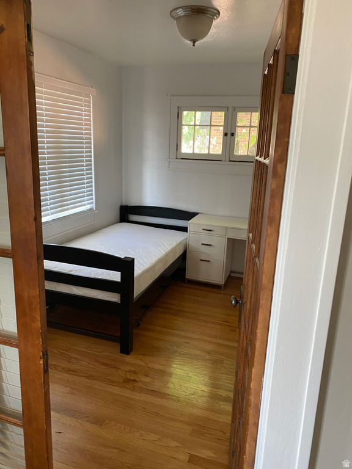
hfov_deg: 53.1
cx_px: 176
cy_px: 234
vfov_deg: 67.3
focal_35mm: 26
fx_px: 353
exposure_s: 1/61
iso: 125
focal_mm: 4.25
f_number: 1.8
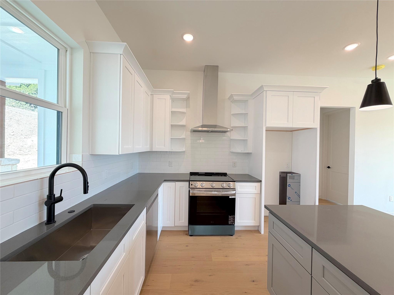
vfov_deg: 85.7
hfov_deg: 102.1
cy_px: 148
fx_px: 159
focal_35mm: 14
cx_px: 197
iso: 64
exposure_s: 1/120
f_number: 2.2
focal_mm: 2.22
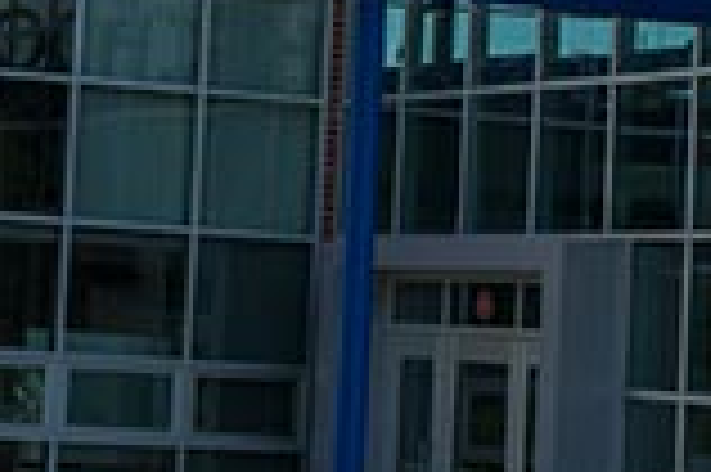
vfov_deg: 9.3
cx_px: 126
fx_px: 2900
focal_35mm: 147
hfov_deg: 13.9
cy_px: 34
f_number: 19
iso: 200
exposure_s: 1/250
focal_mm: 40
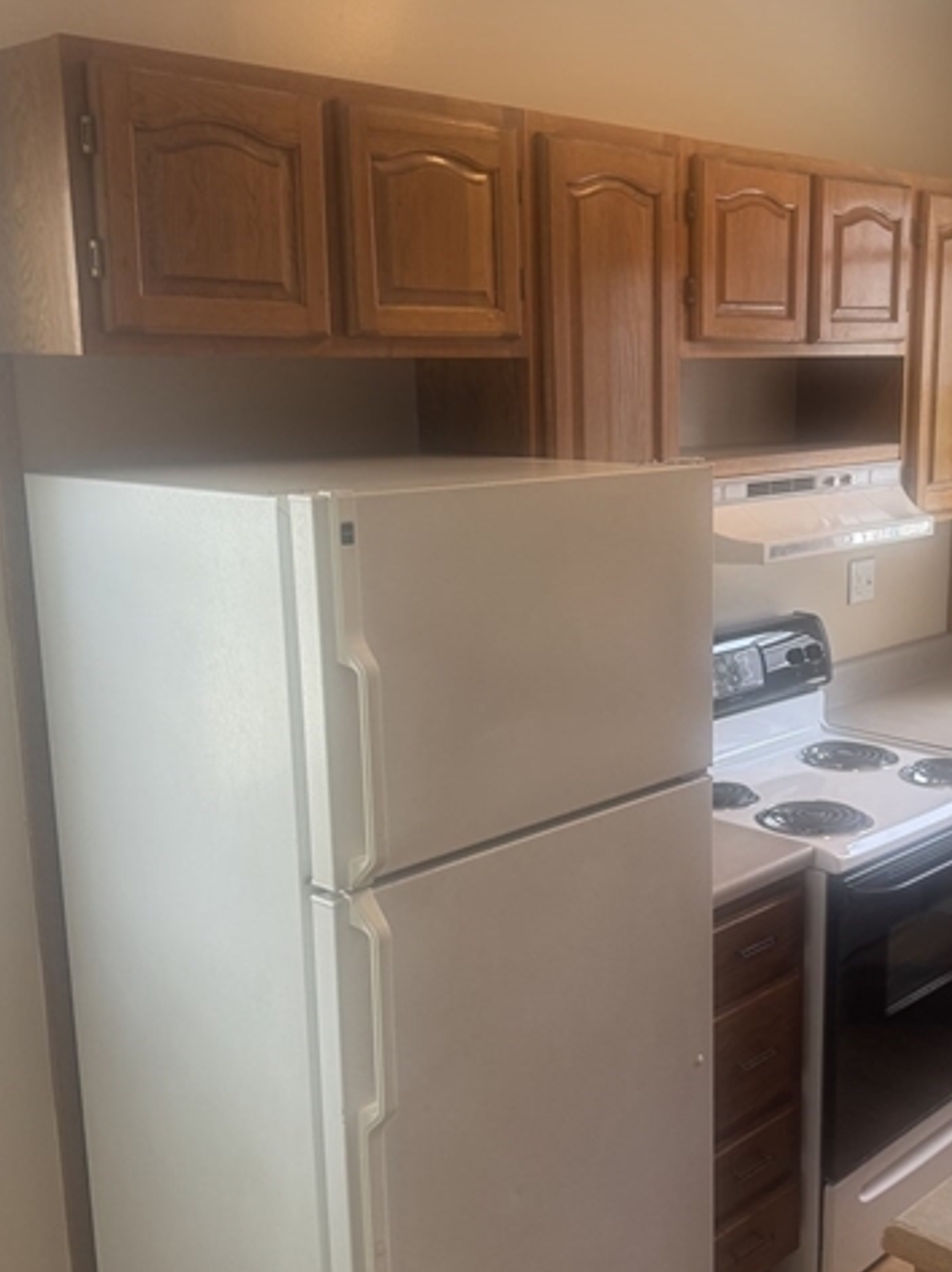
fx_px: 1432
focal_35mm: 39
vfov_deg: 47.9
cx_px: 670
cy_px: 662
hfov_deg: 36.2
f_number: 1.78
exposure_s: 1/121
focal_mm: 6.76
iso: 125
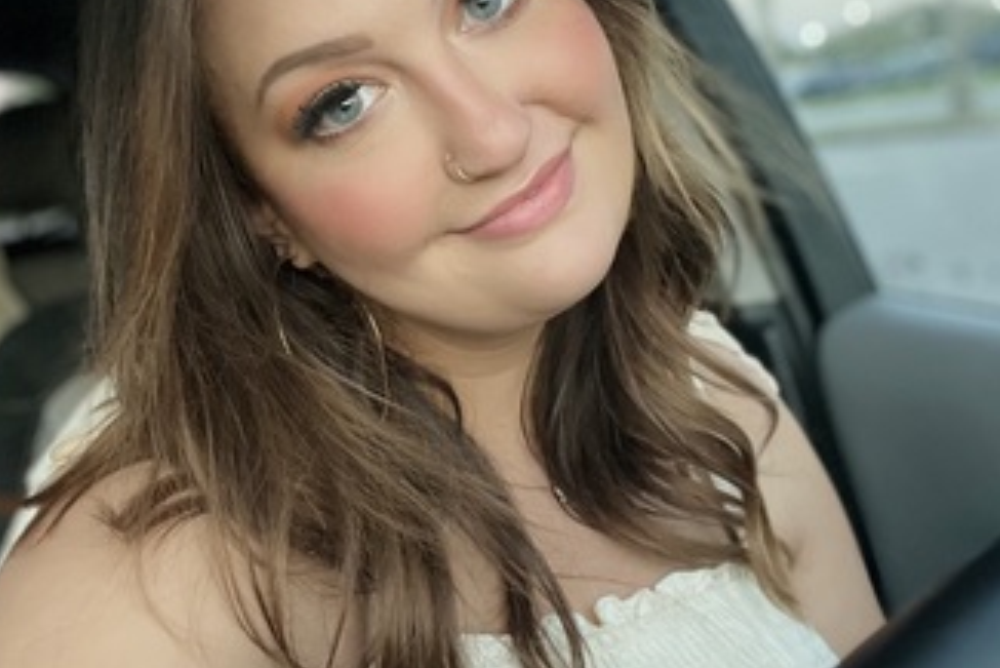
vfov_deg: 27.8
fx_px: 1334
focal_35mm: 48
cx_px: 457
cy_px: 188
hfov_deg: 41.1
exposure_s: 1/60
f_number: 2.2
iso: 250
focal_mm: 2.71
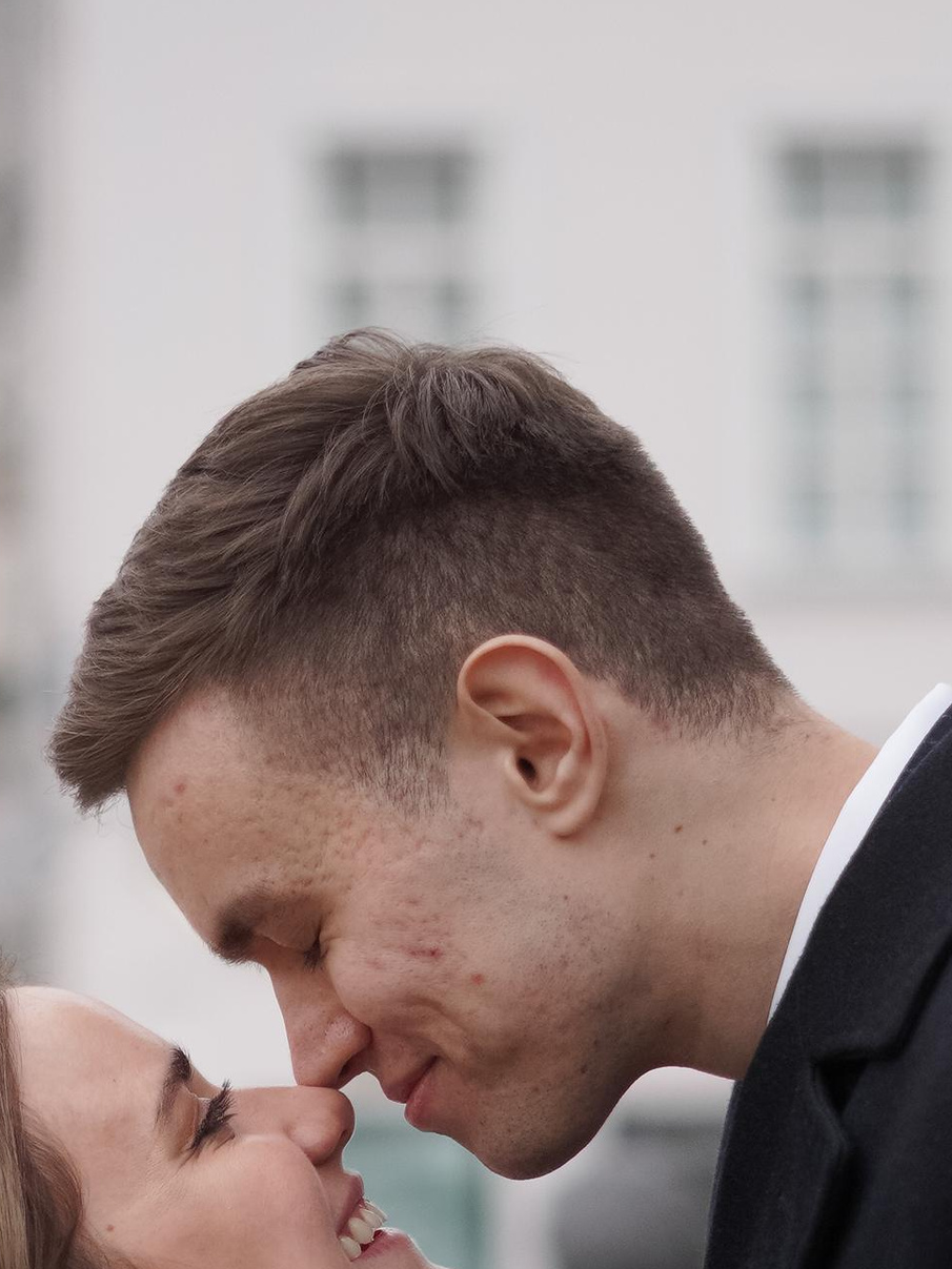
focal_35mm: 153
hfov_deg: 9.7
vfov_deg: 12.7
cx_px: 262
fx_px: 5611
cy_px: 1305
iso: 250
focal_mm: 50
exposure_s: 1/800
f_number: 1.8
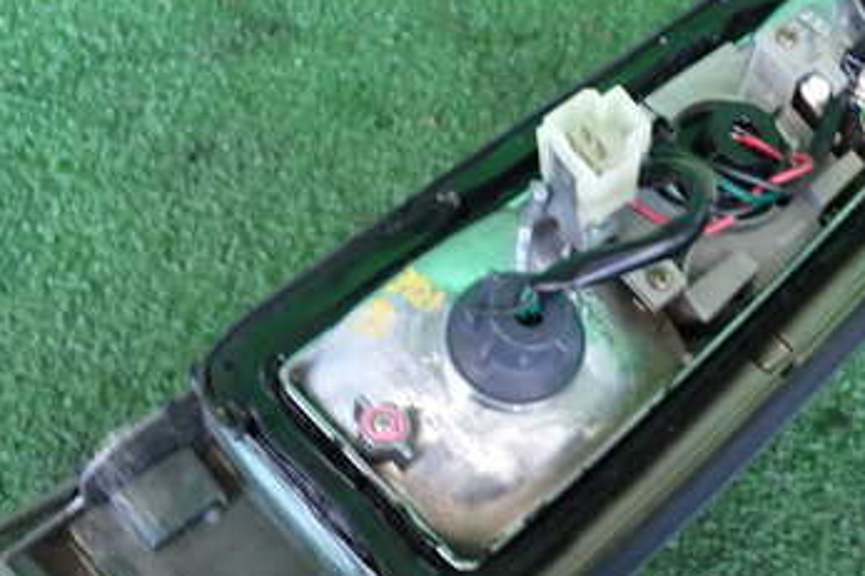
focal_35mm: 54
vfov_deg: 24.7
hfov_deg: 36.6
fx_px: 1297
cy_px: 434
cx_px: 563
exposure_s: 1/30
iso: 500
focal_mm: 5.4
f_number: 2.3
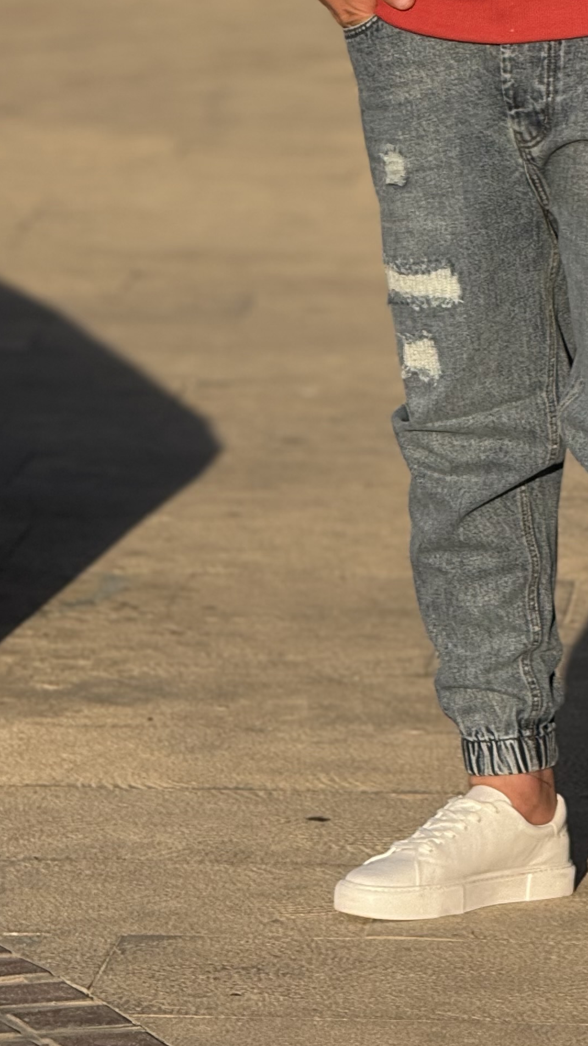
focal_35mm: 277
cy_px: 43
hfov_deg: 4.4
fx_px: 7680
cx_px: 468
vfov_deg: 7.8
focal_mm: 15.66
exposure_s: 1/605
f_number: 2.8
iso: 50
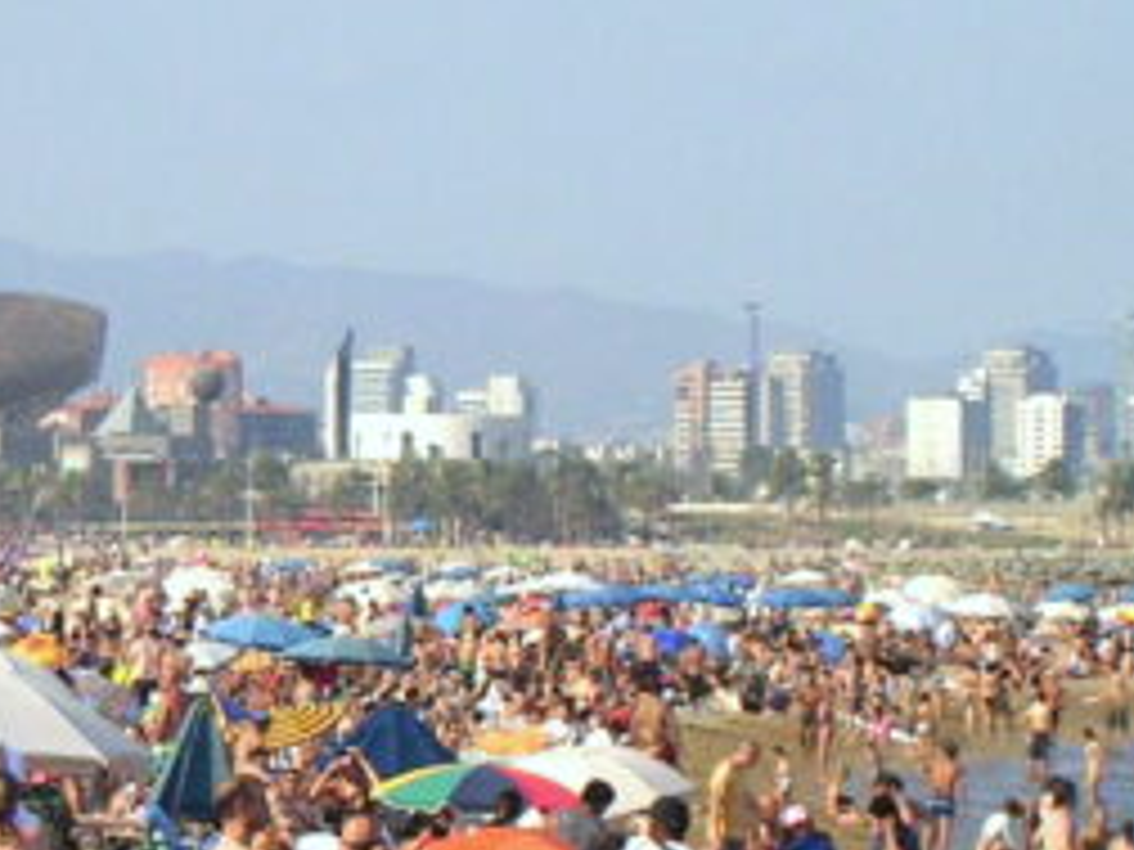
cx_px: -108
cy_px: 481
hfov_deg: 6.2
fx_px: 10385
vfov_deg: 4.7
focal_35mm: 317
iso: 50
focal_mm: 17.4
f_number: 4.9
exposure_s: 1/473
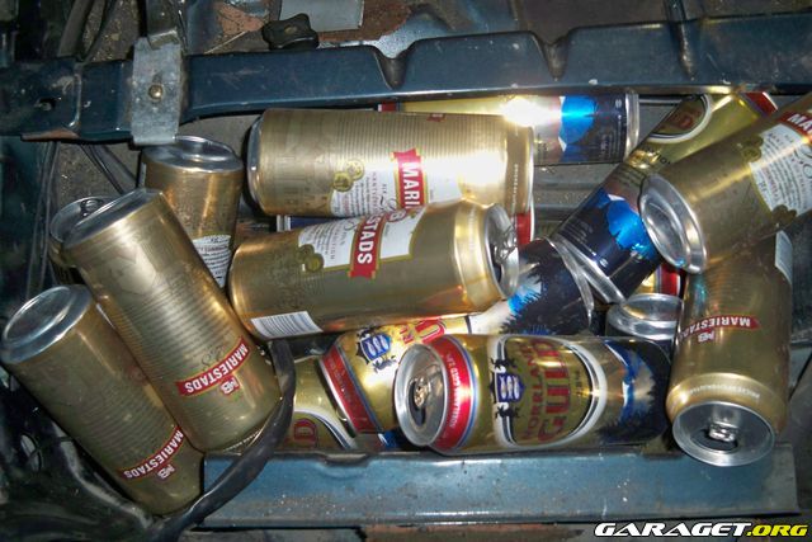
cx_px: 406
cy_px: 271
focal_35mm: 37
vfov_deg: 36.0
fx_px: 835
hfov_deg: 51.9
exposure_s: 1/30
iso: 200
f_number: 3.1
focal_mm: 7.9
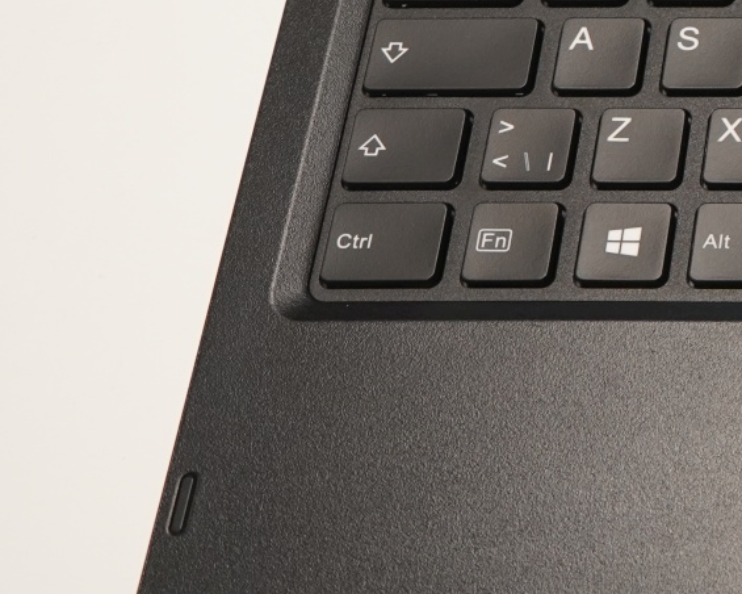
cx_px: 1316
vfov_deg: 15.0
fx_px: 2240
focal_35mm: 102
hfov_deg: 16.1
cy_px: 120
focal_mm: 30
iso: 1600
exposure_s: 1/60
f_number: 7.1
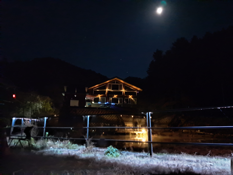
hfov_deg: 65.3
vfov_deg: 51.4
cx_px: 116
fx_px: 182
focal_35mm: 27
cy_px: 88
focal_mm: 4
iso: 3200
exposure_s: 1/8
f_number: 1.8
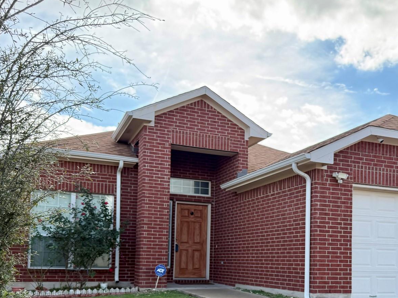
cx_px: 260
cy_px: 231
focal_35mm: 42
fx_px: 483
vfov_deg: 33.5
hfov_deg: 44.2
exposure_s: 1/1018
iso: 100
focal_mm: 6.76
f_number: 1.78
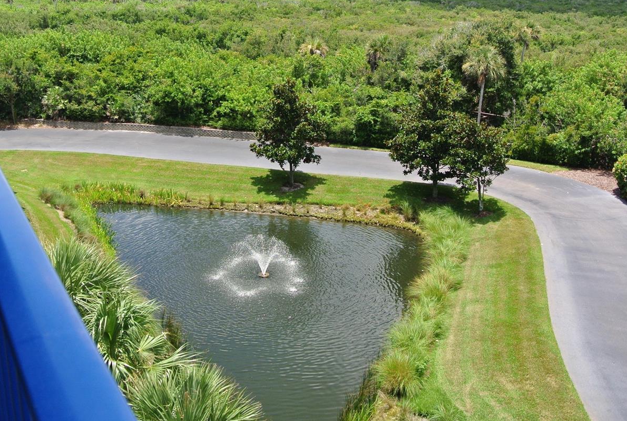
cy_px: 166
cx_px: 278
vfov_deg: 34.2
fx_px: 680
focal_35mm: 39
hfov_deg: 49.4
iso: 100
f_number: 3.5
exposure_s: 1/640
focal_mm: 11
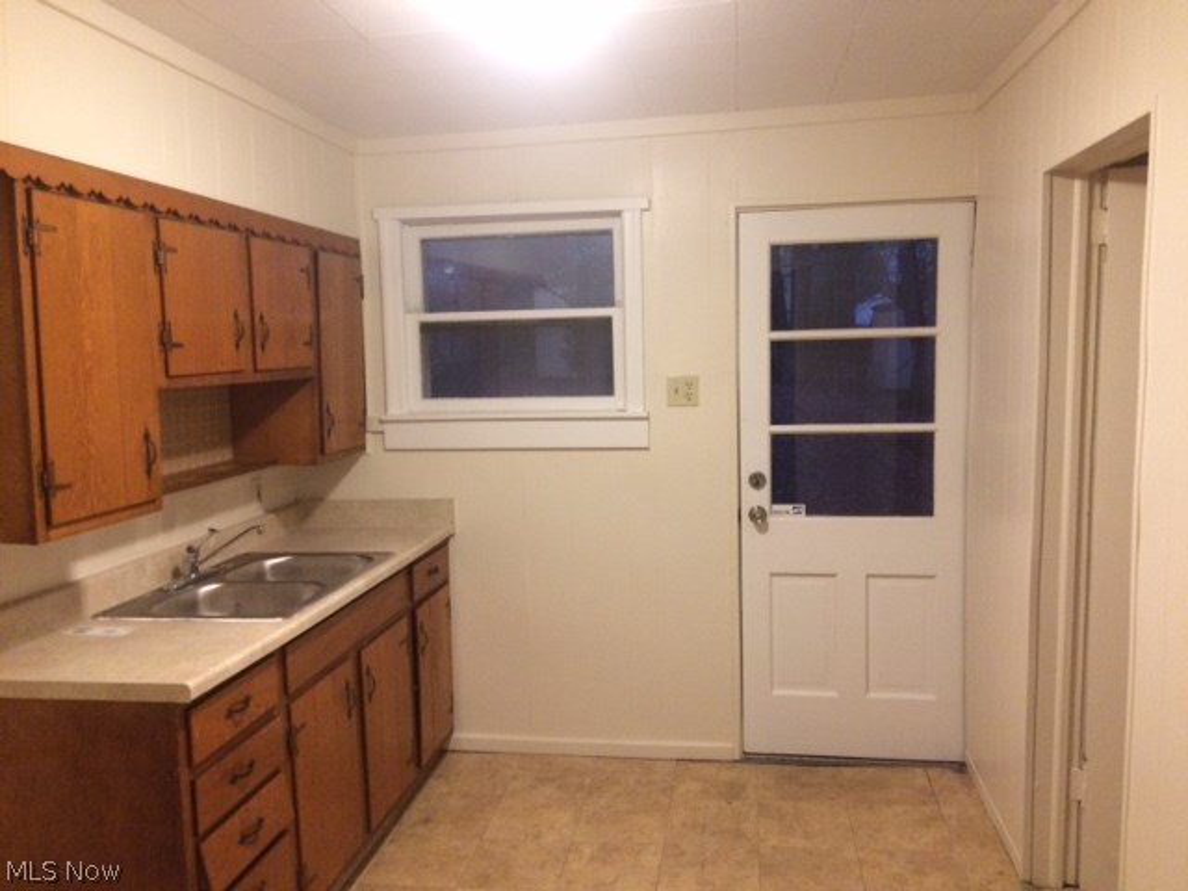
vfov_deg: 48.2
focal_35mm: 29
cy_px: 446
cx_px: 594
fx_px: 995
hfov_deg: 61.7
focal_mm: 4.15
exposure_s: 1/30
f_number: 2.2
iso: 200
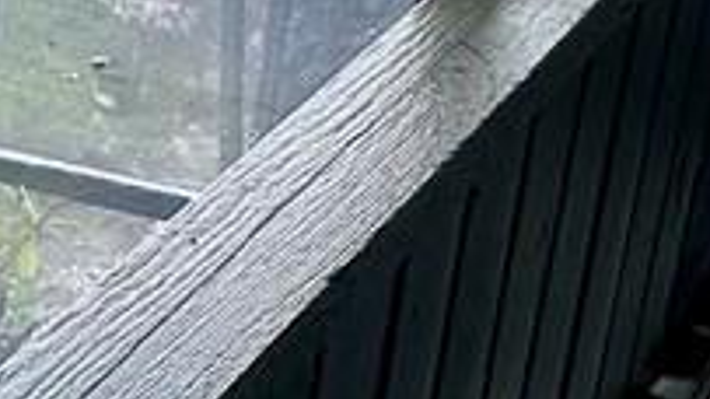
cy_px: -206
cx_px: -734
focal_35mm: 120
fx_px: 2258
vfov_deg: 9.8
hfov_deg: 14.6
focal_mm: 2.22
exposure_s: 1/303
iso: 40
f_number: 2.2
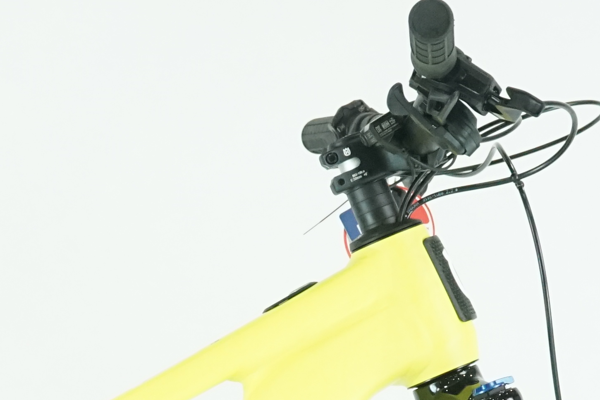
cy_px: 682
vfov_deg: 5.6
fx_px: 4066
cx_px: 11
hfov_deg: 8.4
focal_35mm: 244
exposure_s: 1/200
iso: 3200
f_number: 7.1
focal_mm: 59
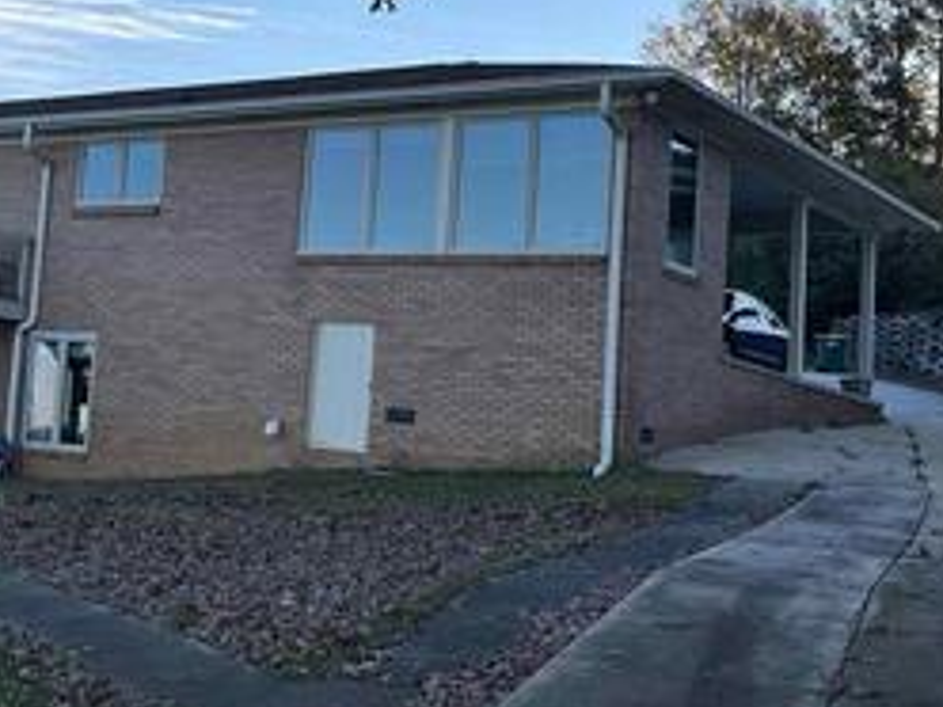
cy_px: 220
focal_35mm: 62
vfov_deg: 23.5
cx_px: 114
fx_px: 1689
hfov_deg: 30.0
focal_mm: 6.86
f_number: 1.78
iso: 80
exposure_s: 1/2410
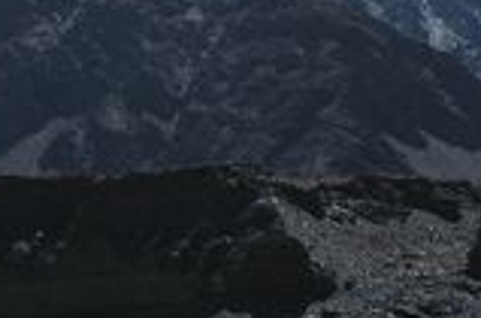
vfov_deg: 10.0
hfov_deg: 15.0
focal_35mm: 136
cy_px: 79
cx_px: 45
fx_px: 1812
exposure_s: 1/1600
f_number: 8
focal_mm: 24
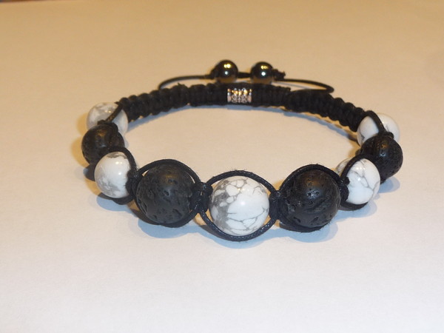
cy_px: 166
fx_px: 641
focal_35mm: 50
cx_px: 222
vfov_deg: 29.1
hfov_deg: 38.2
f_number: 3.4
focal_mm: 5
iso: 100
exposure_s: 1/50
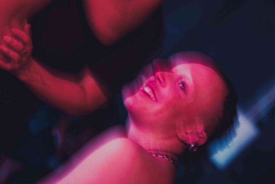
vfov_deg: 16.3
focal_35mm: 84
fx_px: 642
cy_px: 92
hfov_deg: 24.2
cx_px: 138
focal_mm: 56
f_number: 2.2
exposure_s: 1/8
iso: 320
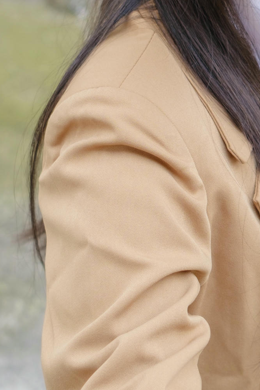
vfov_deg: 18.6
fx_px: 1181
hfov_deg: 12.4
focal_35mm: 109
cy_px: 94
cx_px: 249
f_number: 2.8
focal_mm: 23
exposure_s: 1/200
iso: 160
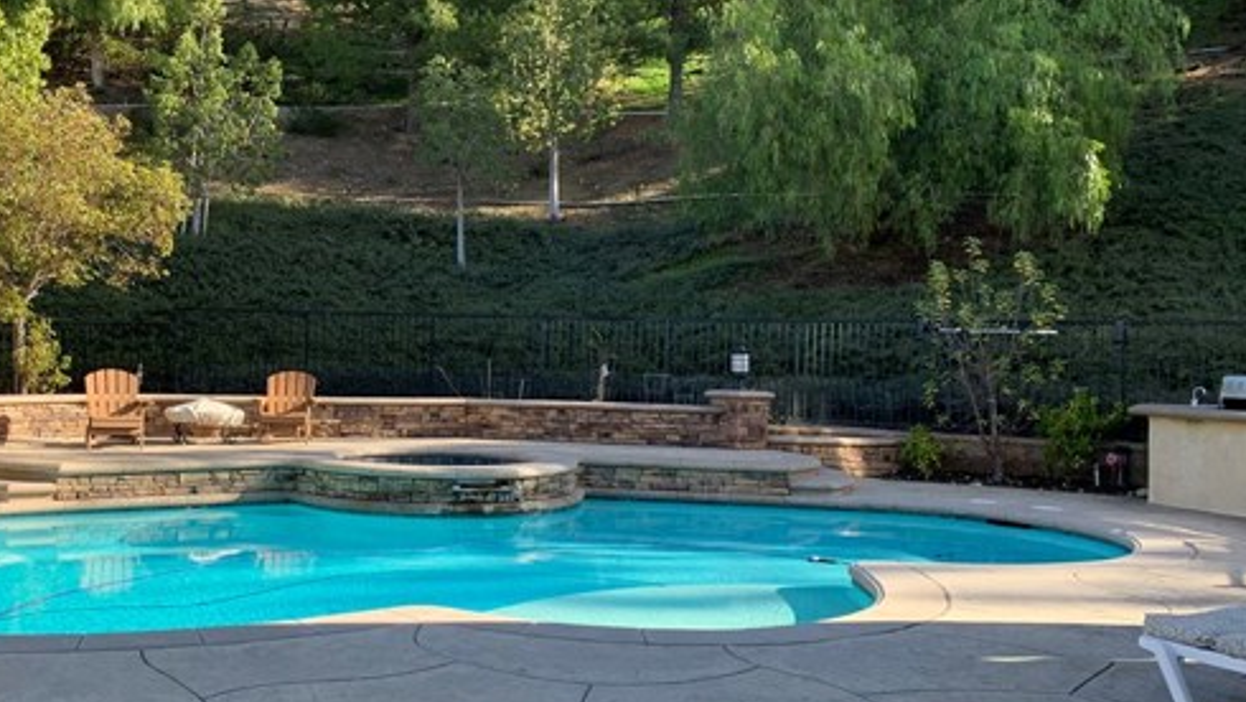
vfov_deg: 32.0
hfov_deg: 53.3
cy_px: 364
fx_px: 1223
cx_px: 453
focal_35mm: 37
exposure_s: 1/518
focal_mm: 4.25
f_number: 1.8
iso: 25
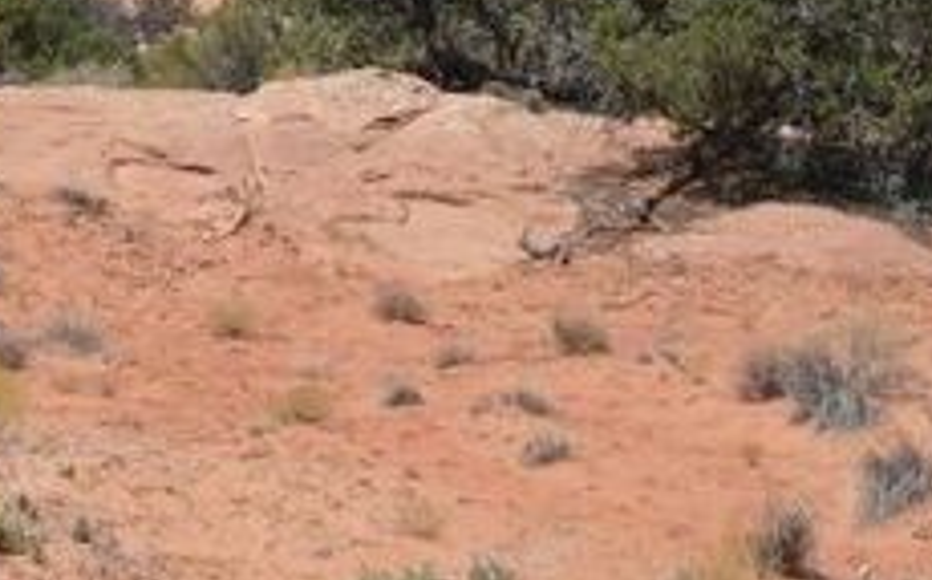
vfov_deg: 10.0
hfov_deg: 16.3
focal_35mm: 128
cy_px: -223
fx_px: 3246
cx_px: 306
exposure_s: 1/250
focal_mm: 8.7
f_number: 8.4
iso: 80
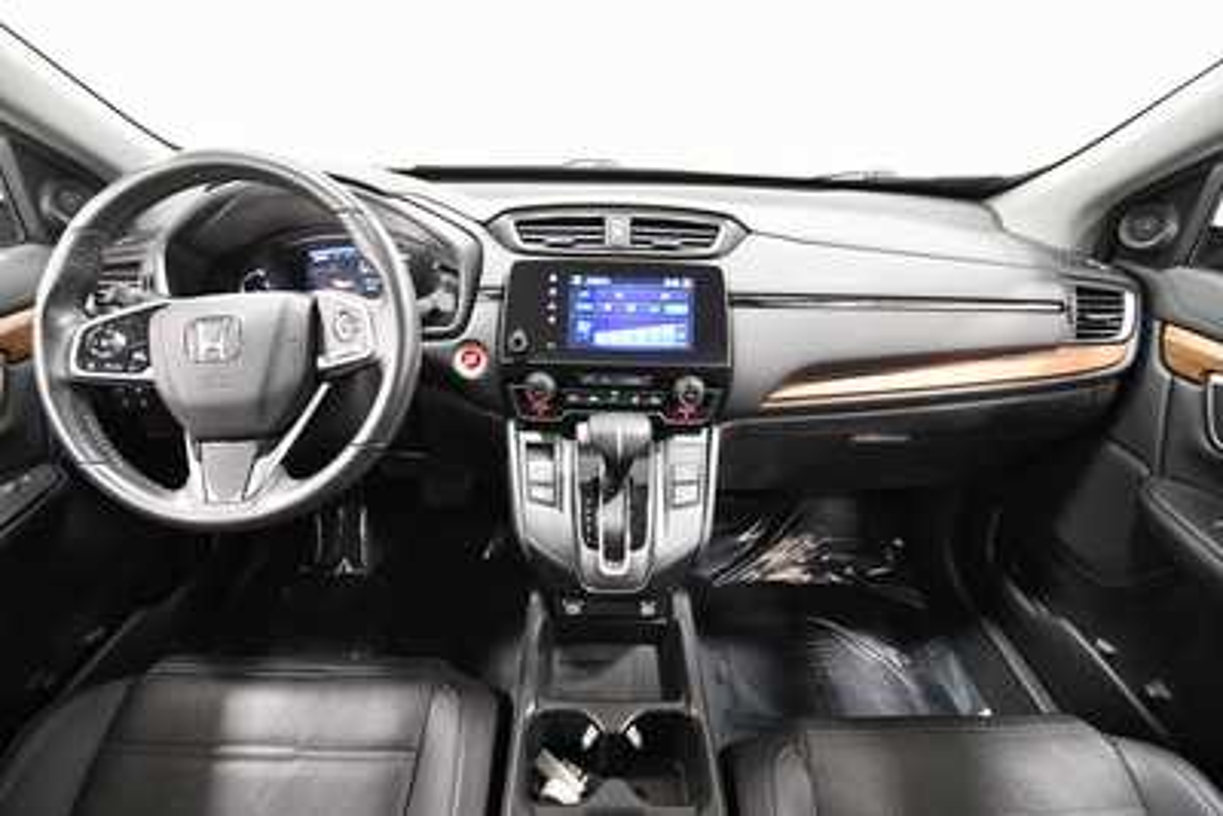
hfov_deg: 100.4
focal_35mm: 15
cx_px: 612
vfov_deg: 77.4
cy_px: 408
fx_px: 510
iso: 4000
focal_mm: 10
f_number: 4.5
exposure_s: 1/60
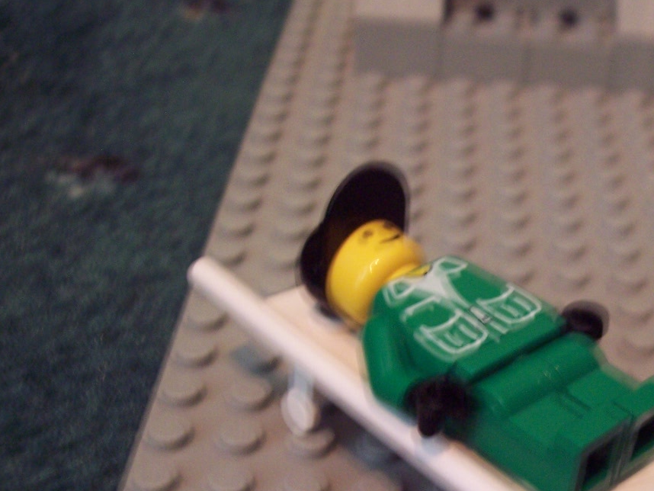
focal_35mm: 68
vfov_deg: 21.6
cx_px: 527
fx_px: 1285
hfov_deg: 27.9
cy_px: 310
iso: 200
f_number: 3.4
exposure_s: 1/4
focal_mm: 8
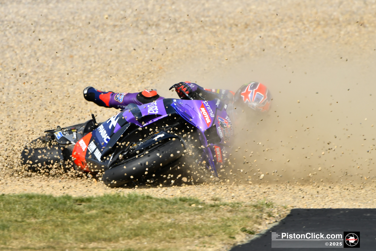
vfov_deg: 1.8
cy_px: 126
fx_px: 7831
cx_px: 188
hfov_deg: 2.8
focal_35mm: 750
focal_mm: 500
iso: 160
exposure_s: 1/400
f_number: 6.3
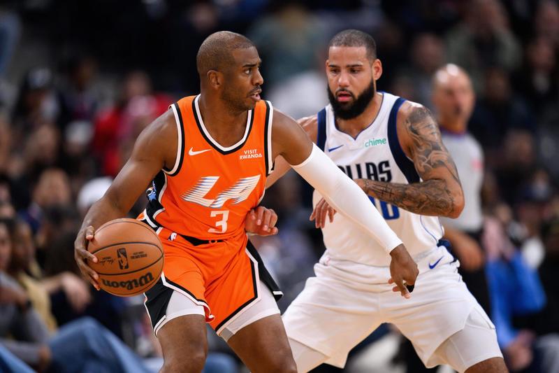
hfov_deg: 5.2
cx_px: 280
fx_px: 6209
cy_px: 186
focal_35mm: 400
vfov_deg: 3.4
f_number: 2.8
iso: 3200
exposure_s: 1/2000
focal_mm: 400
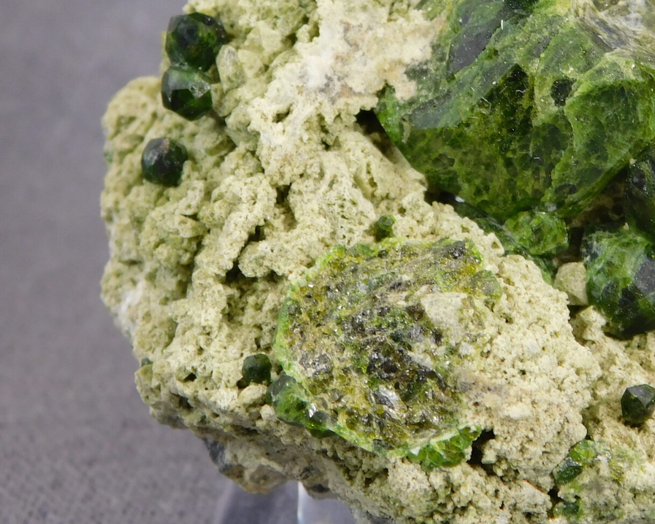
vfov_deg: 11.3
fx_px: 2636
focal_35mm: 136
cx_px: 612
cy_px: 111
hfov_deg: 14.0
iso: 125
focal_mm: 11.7
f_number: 4.2
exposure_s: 1/100
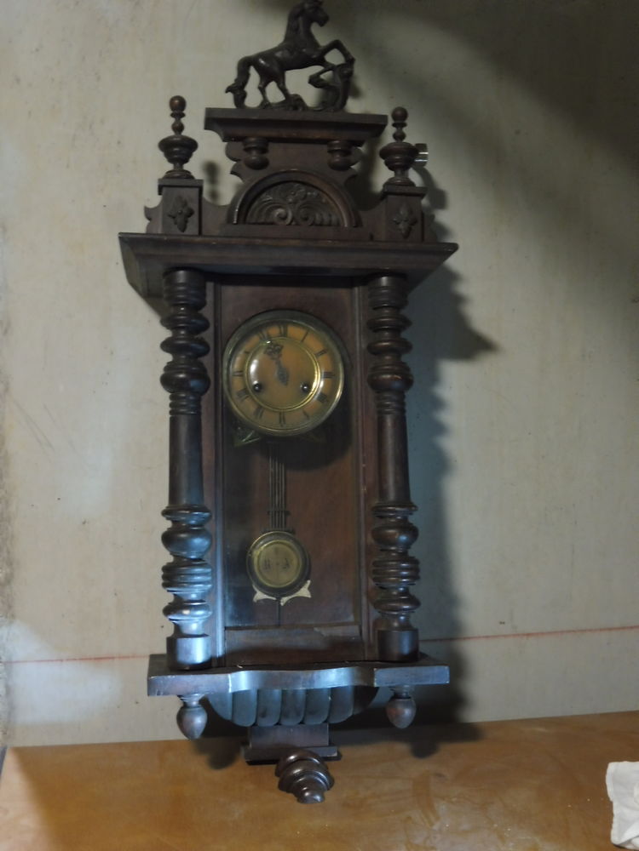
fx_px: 1083
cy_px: 426
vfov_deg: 42.9
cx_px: 320
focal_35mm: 44
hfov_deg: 32.9
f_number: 4.1
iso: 500
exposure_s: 1/8
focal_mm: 7.9
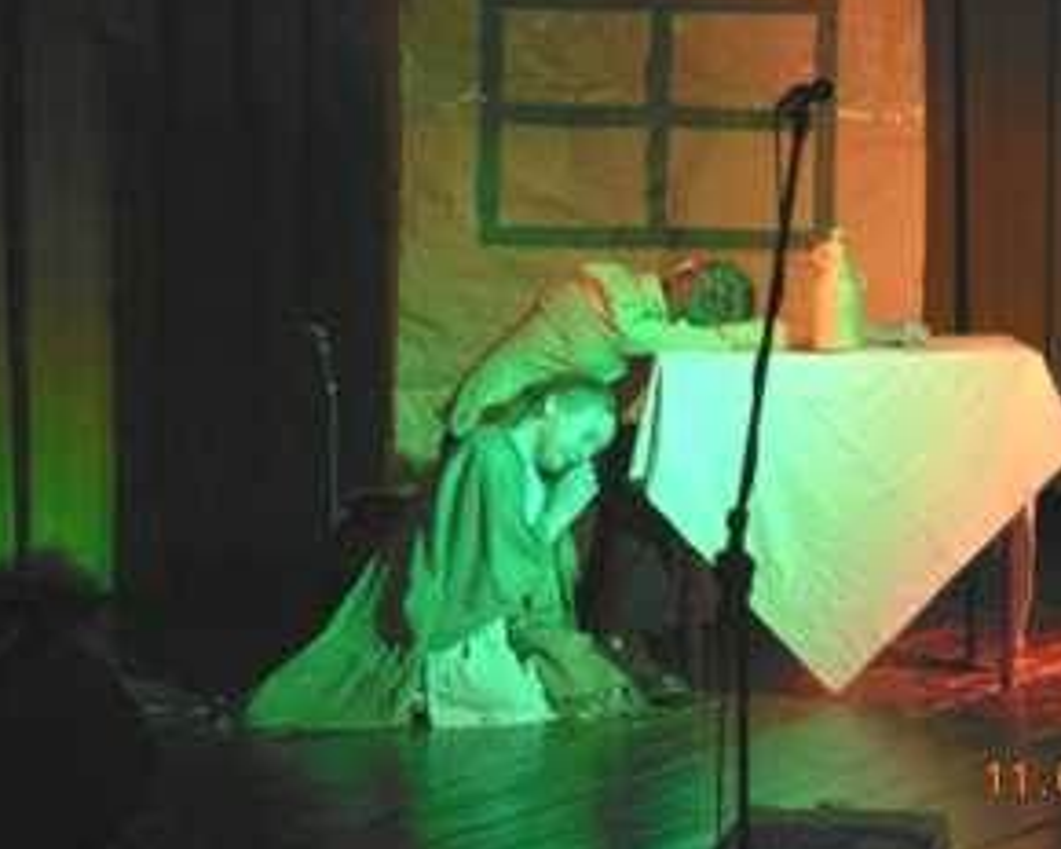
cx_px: 624
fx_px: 5966
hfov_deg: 10.2
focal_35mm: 190
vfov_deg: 8.1
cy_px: 403
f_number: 4.8
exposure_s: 1/12.3
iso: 200
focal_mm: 27
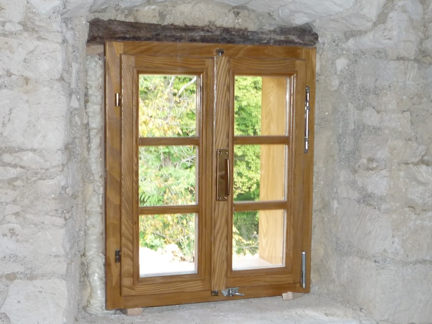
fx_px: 736
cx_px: 213
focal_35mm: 59
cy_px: 180
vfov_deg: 24.8
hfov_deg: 32.7
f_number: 3.7
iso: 200
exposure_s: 1/30
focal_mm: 6.3
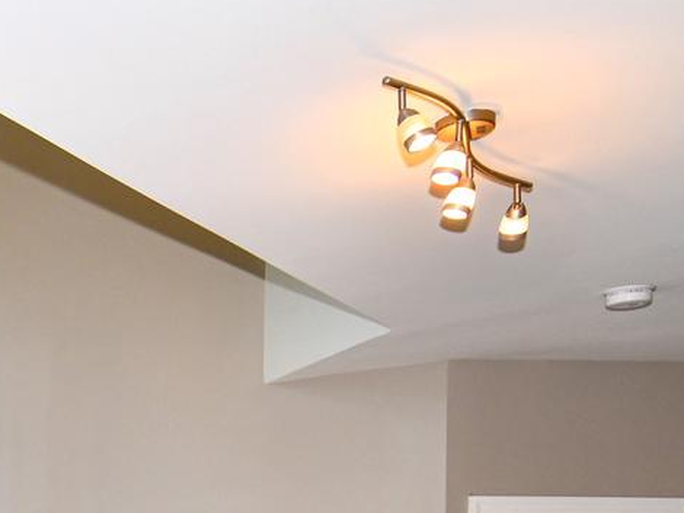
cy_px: 629
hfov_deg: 26.8
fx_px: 1048
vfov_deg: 24.7
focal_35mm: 53
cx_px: -320
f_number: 4
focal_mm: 12
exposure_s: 1/60
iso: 200
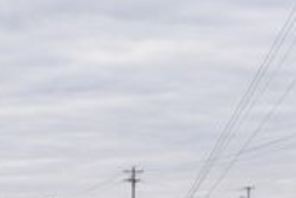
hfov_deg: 11.5
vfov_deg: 7.7
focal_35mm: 174
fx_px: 1429
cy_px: 340
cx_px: -90
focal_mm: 31
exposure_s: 1/250
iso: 200
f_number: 6.3
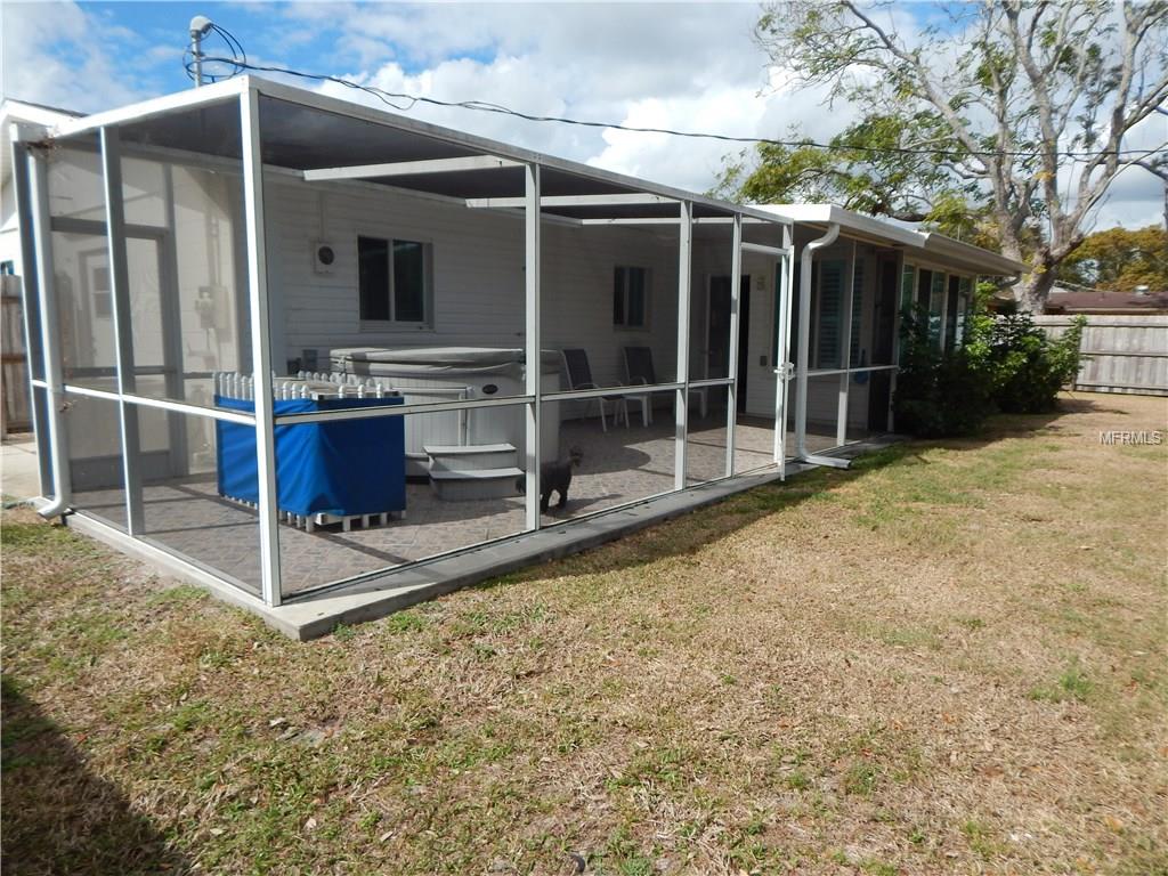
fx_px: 742
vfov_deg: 61.1
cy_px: 438
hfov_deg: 76.4
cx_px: 584
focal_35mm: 22
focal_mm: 4
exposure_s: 1/500
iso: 125
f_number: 6
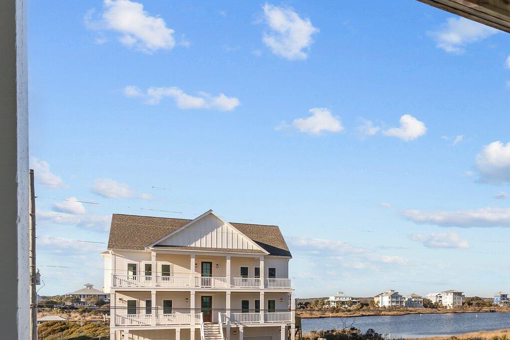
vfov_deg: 35.9
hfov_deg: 48.3
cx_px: 483
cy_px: 322
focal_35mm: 34
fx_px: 482
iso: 200
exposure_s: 1/800
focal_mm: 17
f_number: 7.1
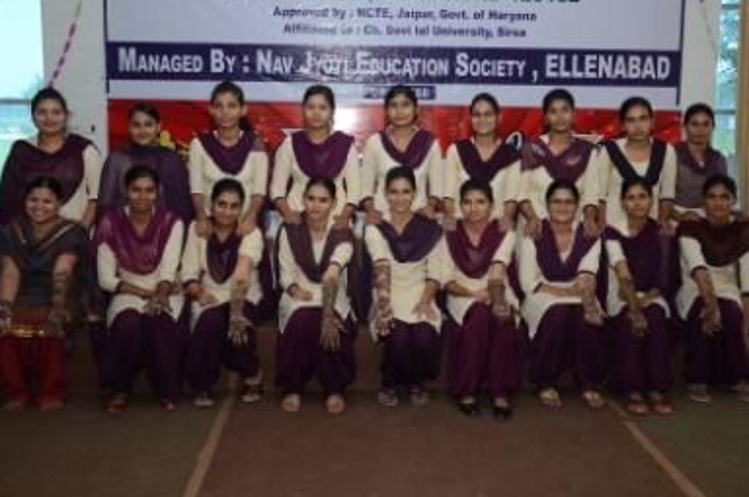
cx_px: 410
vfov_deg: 31.8
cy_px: 233
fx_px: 873
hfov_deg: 46.4
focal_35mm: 42
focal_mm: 24
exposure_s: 1/125
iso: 200
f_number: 4.5
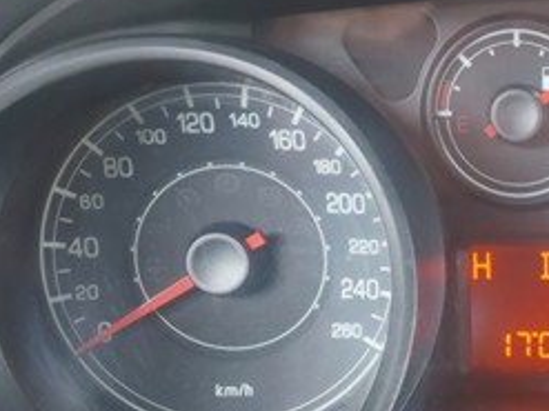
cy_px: 349
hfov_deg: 22.8
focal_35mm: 81
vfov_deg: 18.0
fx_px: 1284
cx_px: 602
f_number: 1.8
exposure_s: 1/33
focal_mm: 5.23
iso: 400
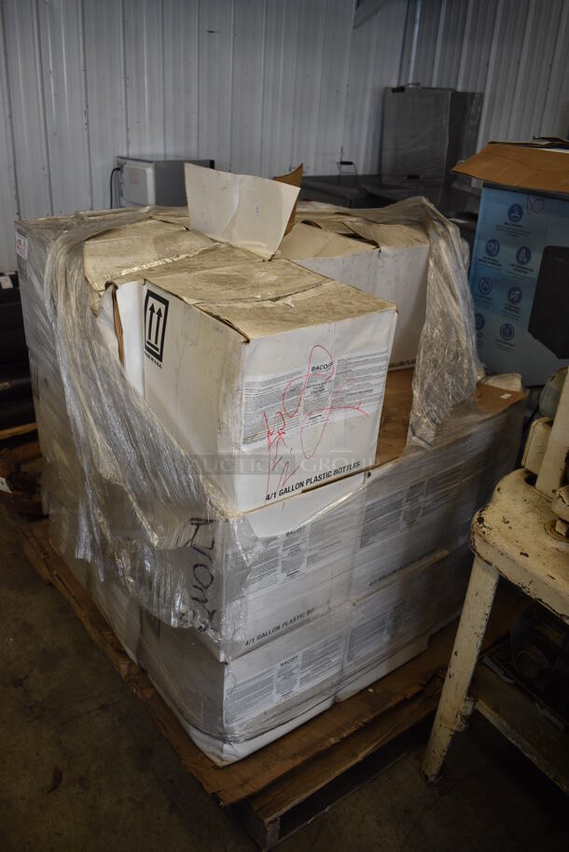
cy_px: 426
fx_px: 639
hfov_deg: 48.0
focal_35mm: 27
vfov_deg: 67.3
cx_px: 284
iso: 800
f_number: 3.5
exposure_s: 1/250
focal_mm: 18
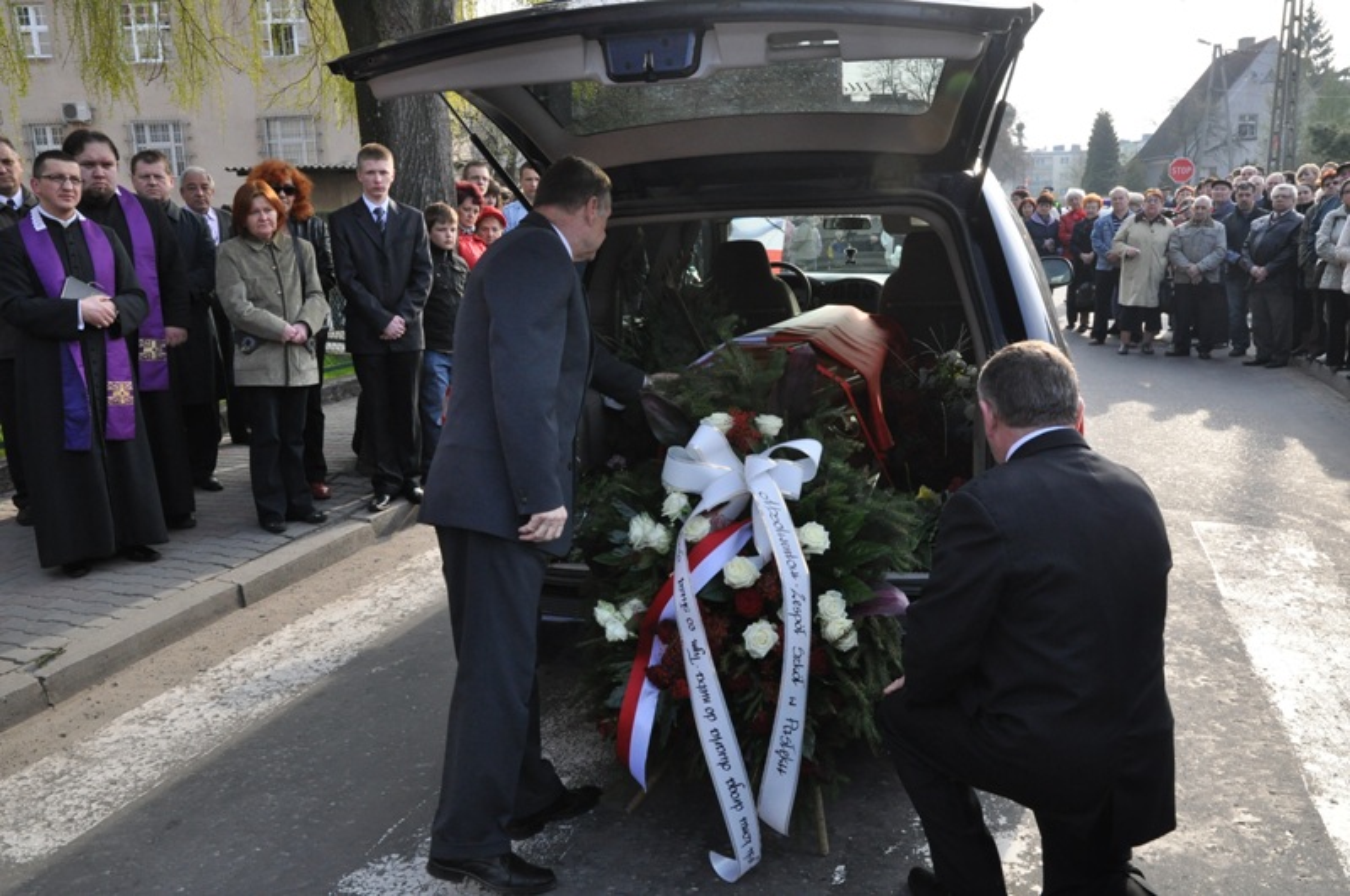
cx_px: 675
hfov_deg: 62.0
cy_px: 448
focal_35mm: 30
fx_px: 1123
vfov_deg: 43.5
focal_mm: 20
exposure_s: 1/320
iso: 1000
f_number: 9
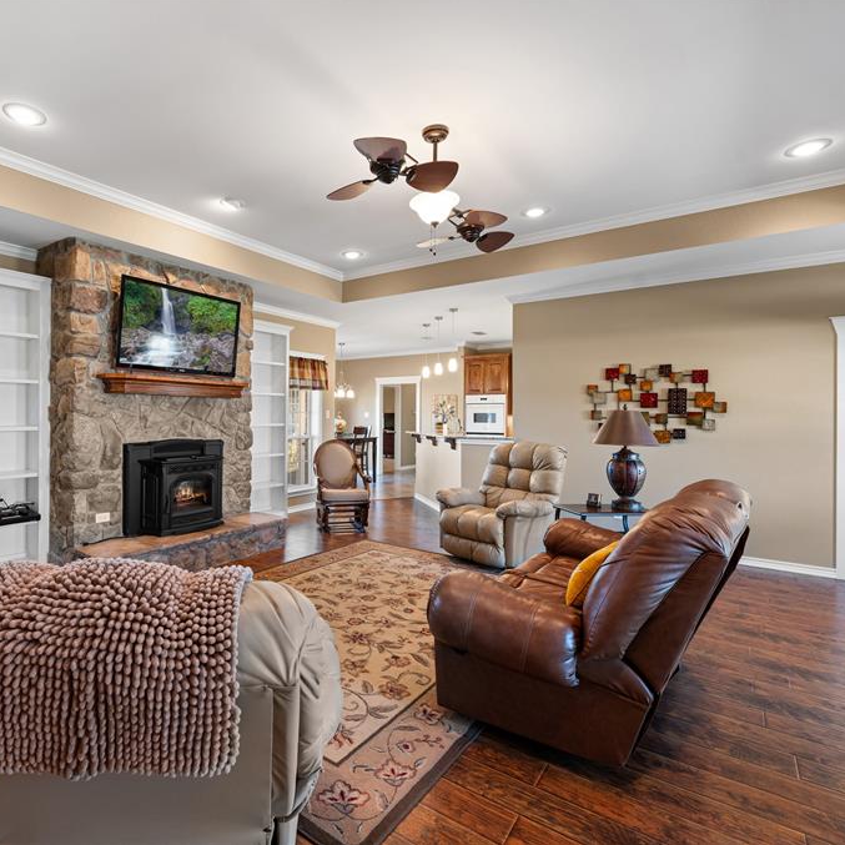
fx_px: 497
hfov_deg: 79.6
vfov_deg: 80.7
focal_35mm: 18
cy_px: 420
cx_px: 330
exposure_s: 1/3
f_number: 6.3
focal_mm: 14
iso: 320
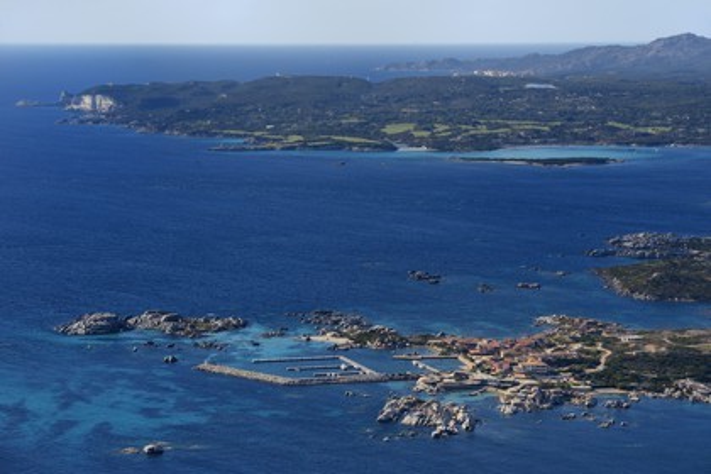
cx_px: 356
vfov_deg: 11.4
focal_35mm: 120
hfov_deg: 17.1
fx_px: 2370
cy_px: 237
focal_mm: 120
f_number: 10
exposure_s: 1/1000
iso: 400
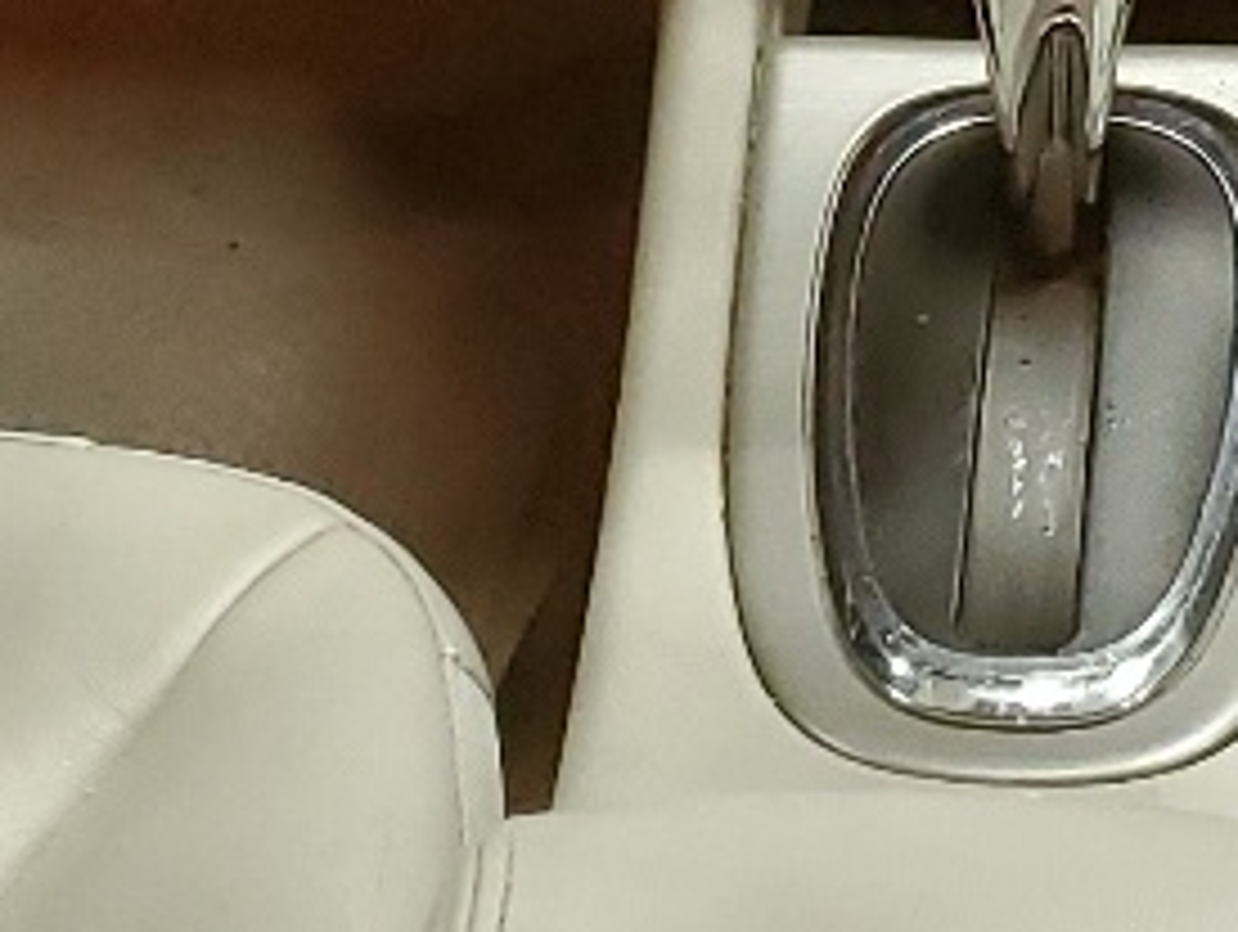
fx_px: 5407
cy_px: 59
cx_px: 1022
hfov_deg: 13.0
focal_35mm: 151
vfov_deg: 9.8
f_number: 1.5
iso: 331
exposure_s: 1/30
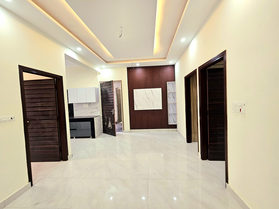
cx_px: 140
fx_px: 105
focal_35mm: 13
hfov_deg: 106.2
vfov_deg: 89.9
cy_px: 104
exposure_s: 1/50
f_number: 2.2
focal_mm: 2.2
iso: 100
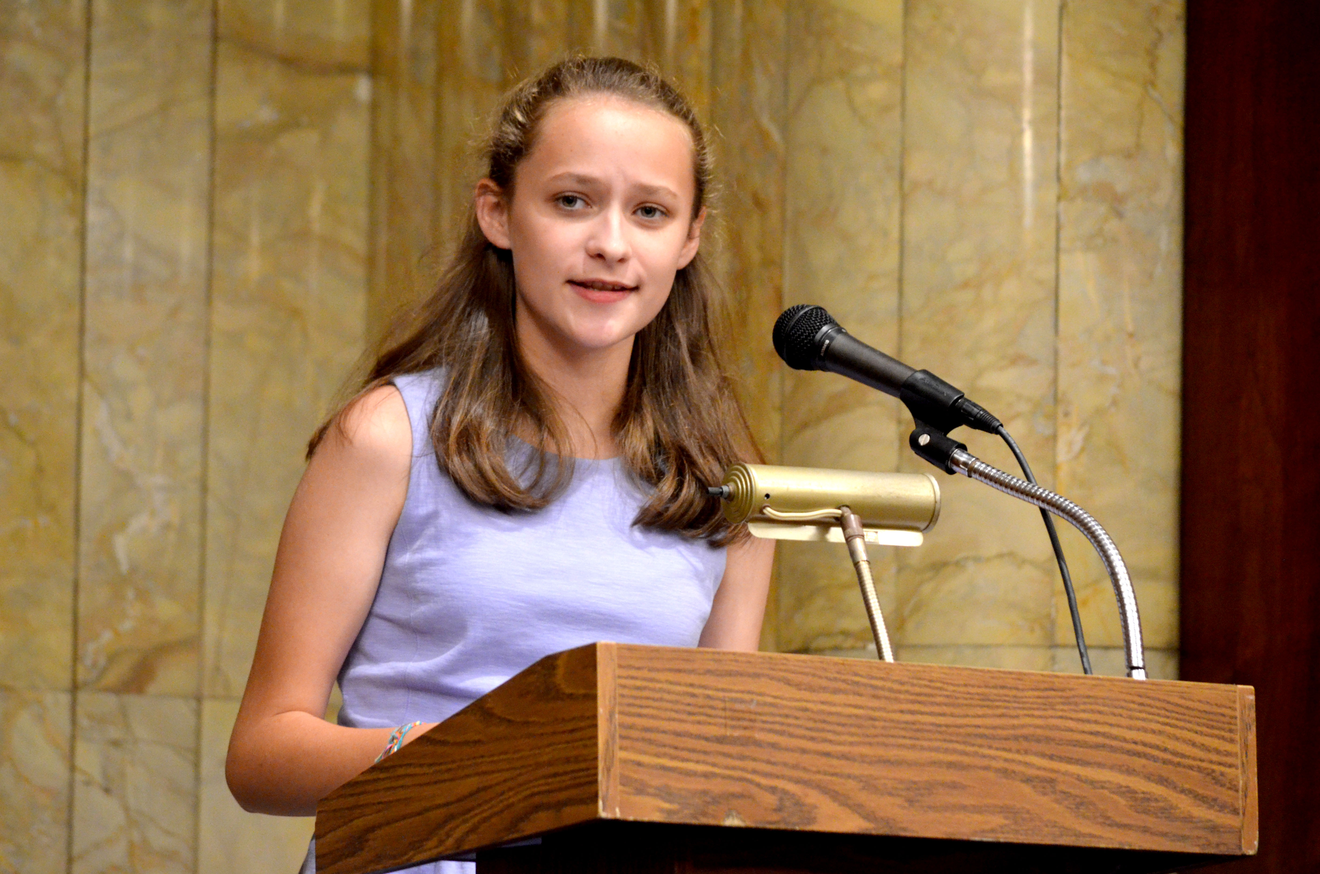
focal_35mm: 225
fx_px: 8233
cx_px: 660
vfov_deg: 6.1
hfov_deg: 9.2
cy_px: 437
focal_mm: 150
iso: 3200
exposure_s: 1/50
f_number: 4.8
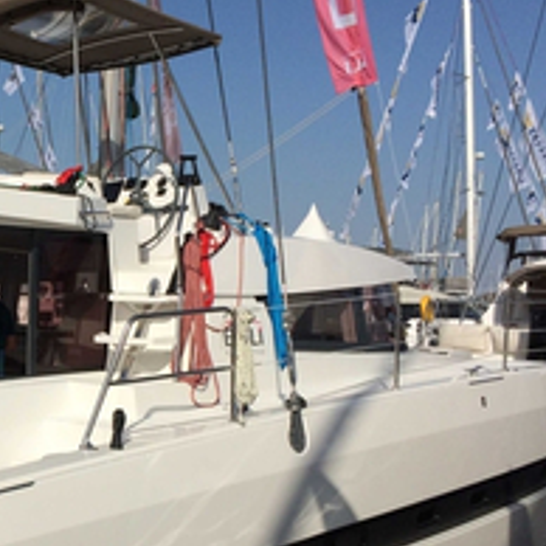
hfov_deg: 27.8
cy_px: 355
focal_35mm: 58
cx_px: -3
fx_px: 1035
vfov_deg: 29.4
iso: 40
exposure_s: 1/5882
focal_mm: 4.15
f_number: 2.2
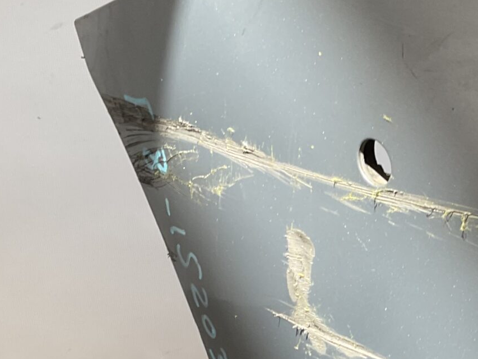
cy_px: 329
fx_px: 1202
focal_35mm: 87
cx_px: 460
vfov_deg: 16.7
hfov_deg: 21.8
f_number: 1.8
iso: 20
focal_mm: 3
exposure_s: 1/120
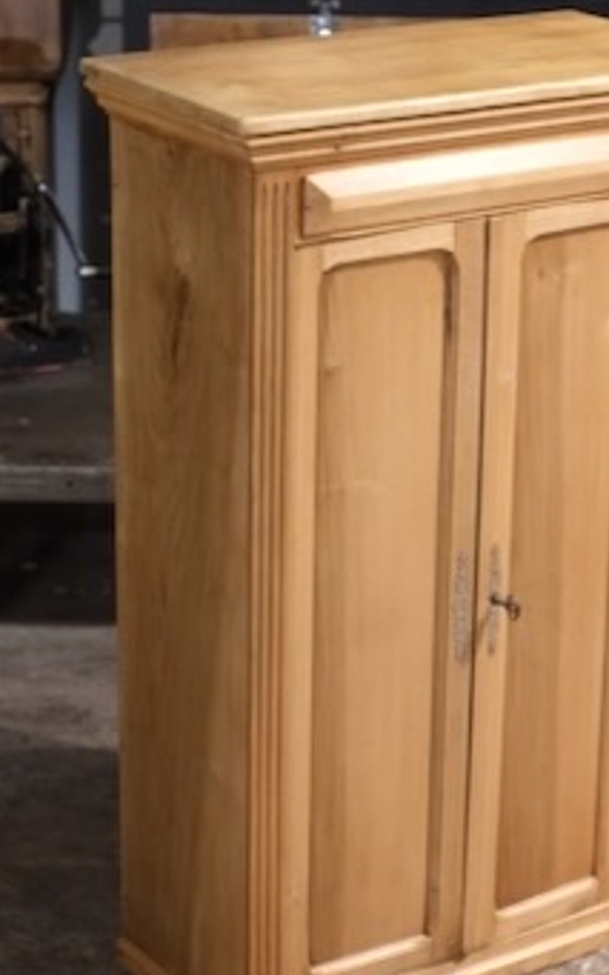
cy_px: 492
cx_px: 426
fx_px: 2524
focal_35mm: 95
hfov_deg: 13.7
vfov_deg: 21.9
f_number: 4
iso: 3200
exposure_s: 1/125
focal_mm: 35
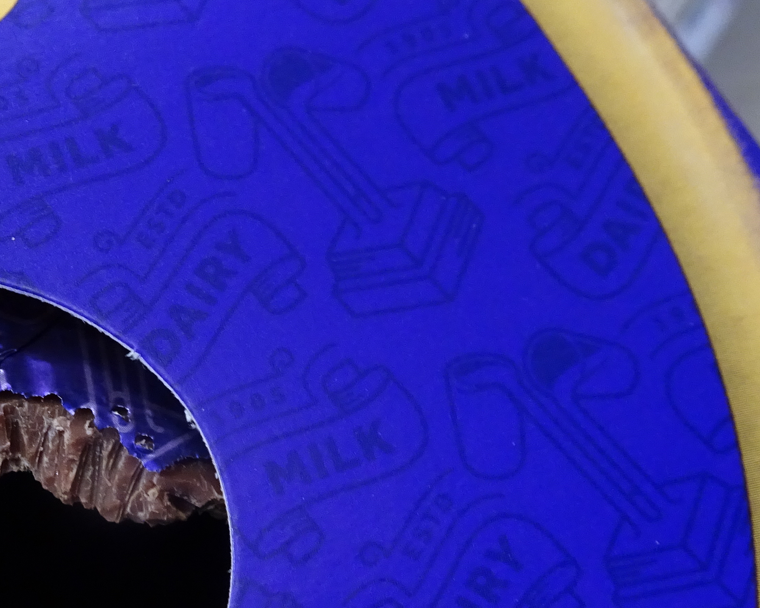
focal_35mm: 52
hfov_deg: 34.8
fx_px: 1170
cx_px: 141
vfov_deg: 28.2
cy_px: 535
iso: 400
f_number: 3.5
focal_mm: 4.1
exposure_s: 1/30
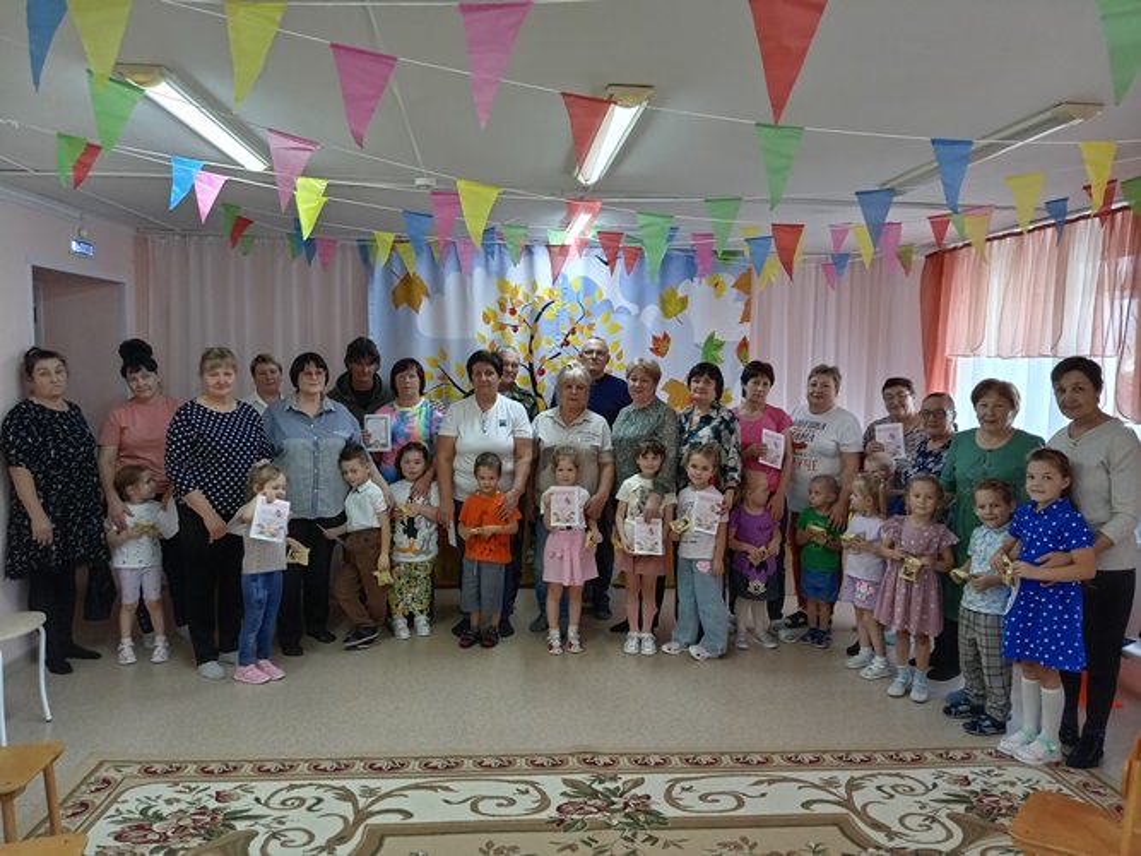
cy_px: 428
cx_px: 570
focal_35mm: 26
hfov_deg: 67.3
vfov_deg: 53.0
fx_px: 857
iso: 197
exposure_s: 1/25
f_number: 1.8
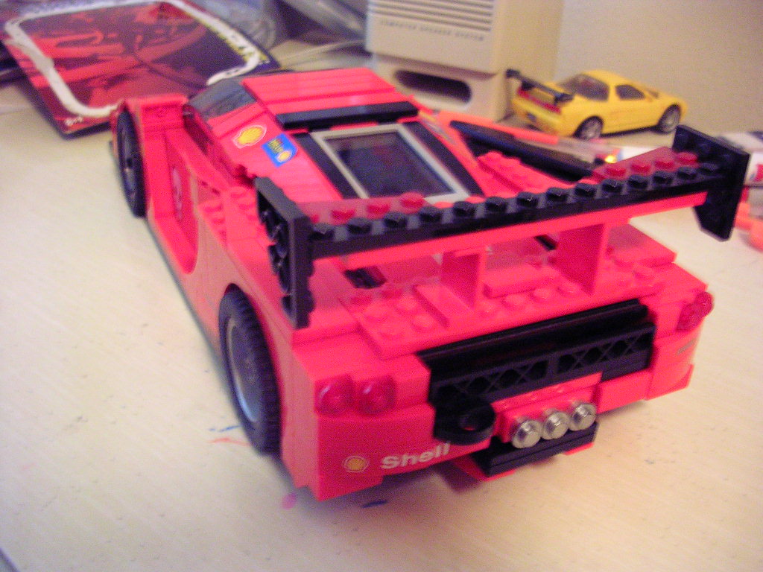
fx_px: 838
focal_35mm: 38
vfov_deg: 37.7
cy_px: 286
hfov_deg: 49.0
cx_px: 382
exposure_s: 1/4.3
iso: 200
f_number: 2.8
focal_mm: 5.8
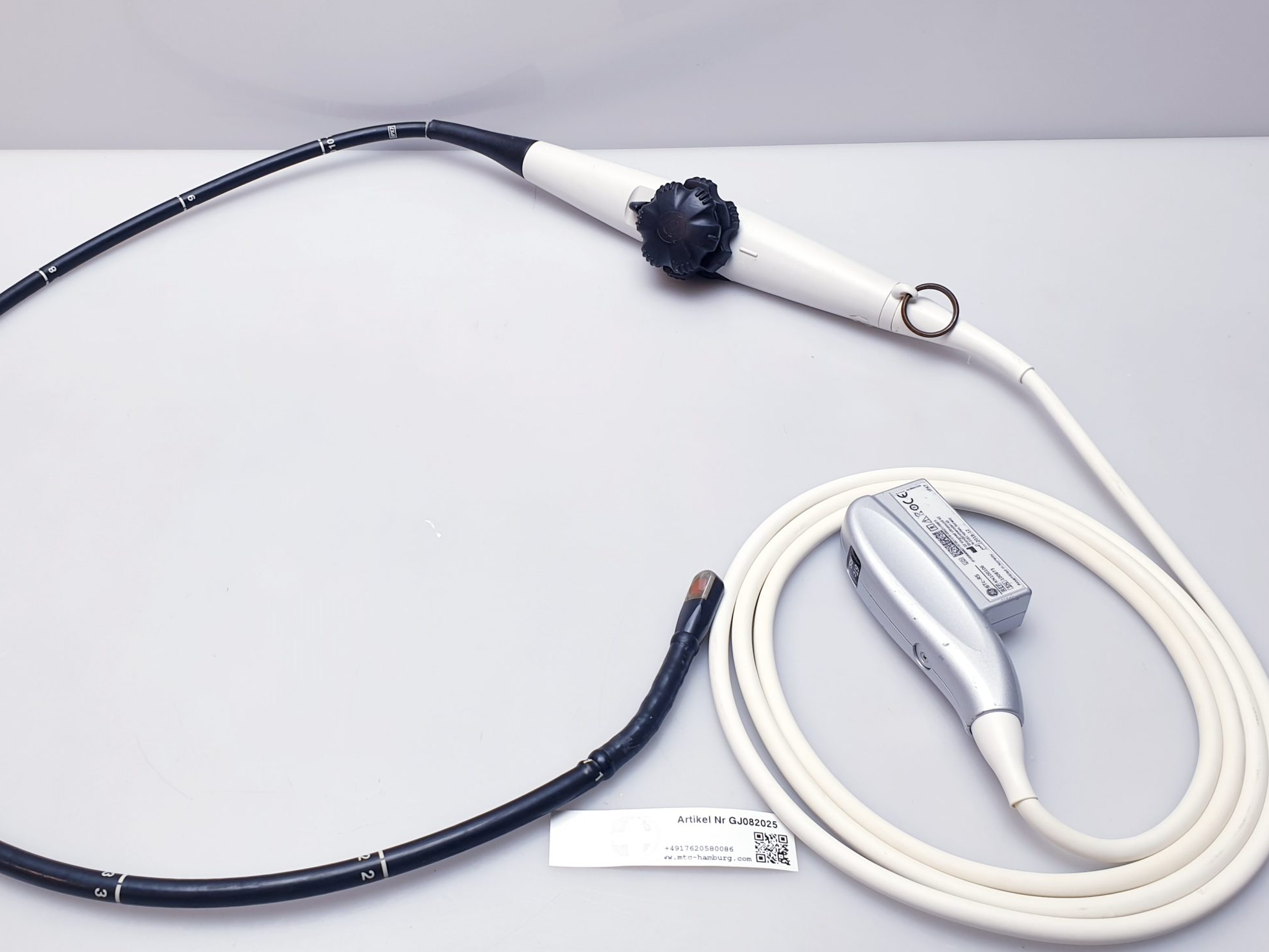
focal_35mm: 34
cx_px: 546
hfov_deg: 53.8
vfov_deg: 41.6
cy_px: 375
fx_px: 1246
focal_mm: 4.3
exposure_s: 1/50
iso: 50
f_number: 2.4
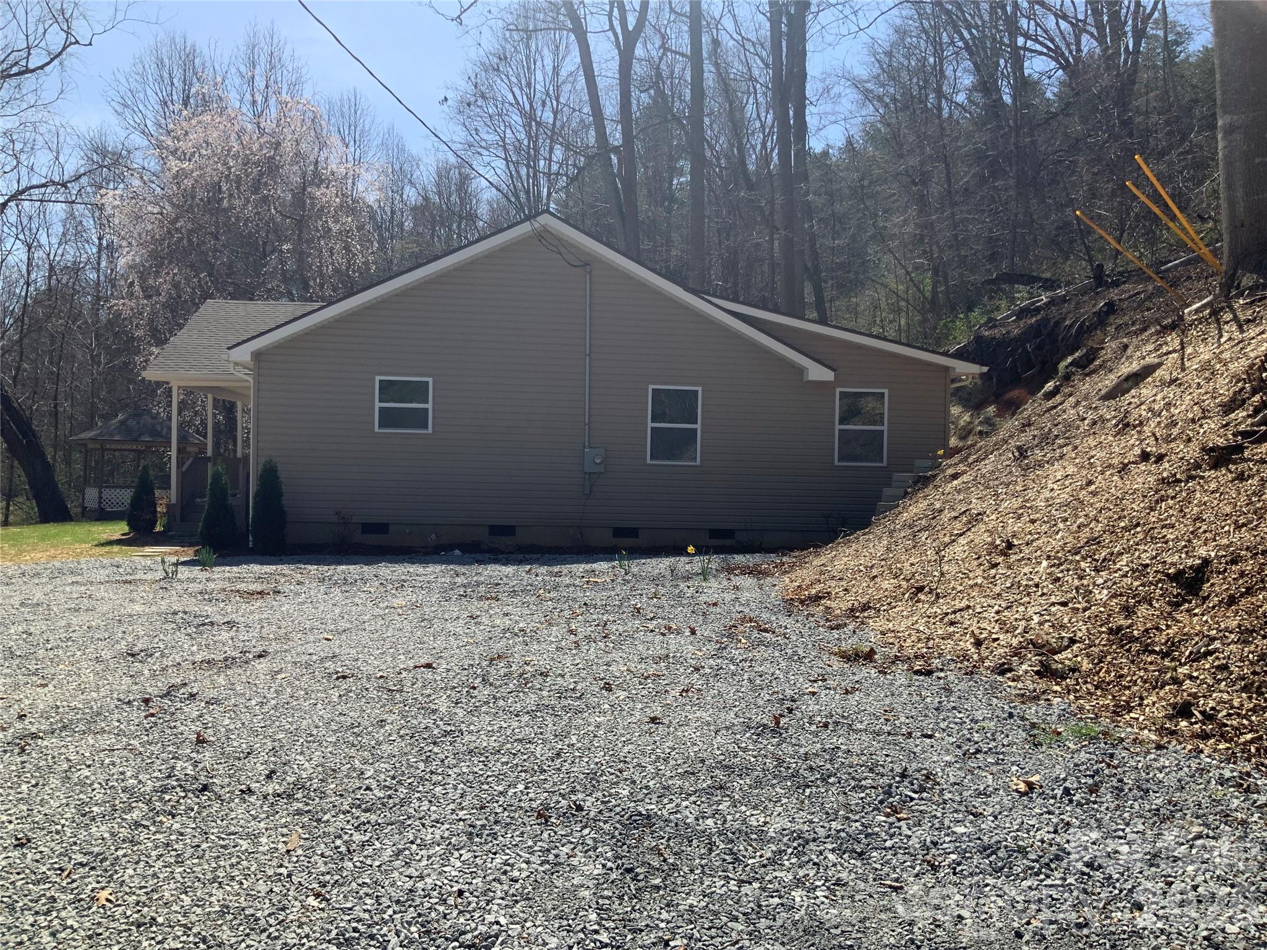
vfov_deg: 48.2
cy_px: 475
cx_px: 634
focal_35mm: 29
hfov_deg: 61.7
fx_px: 1061
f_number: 1.8
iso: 16
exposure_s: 1/1912
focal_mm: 3
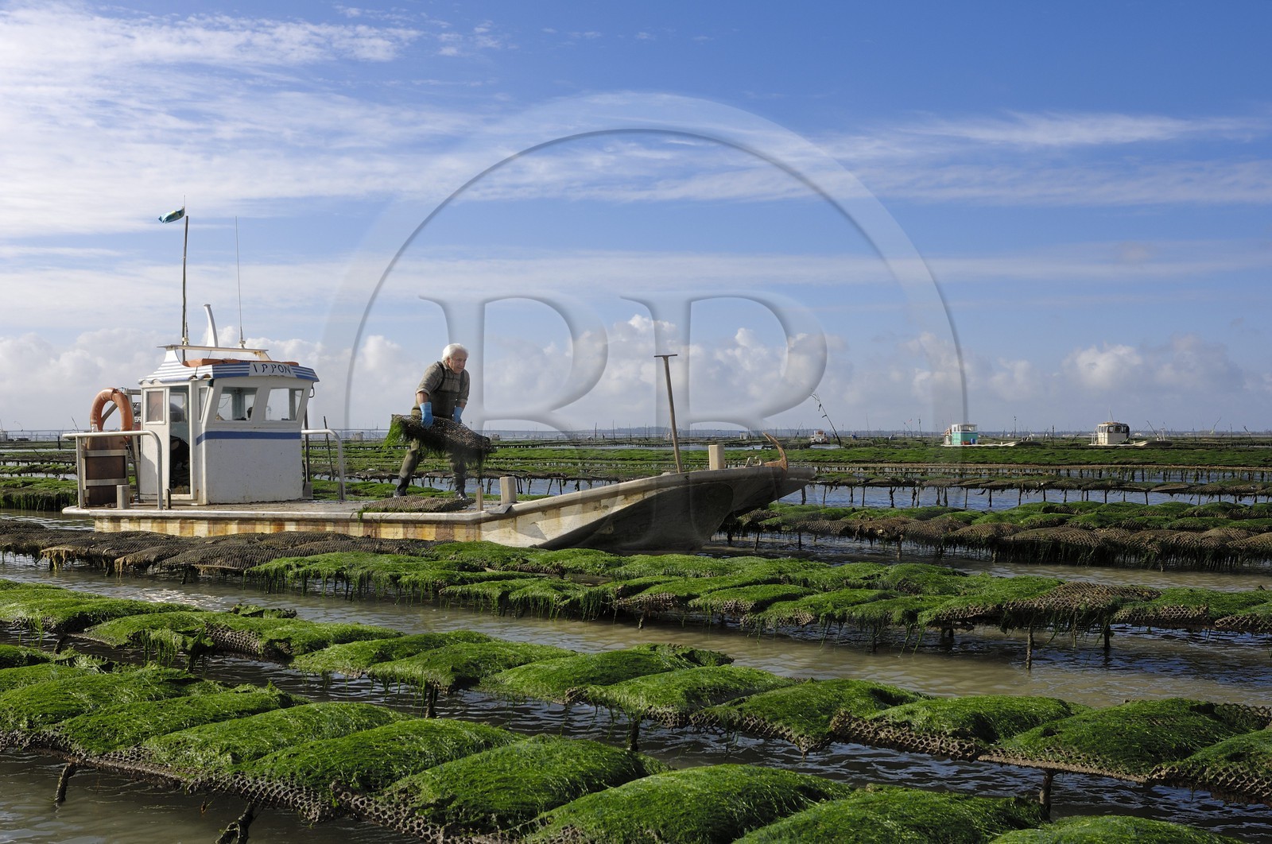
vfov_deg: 31.8
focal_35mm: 42
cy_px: 422
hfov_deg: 46.5
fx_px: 1482
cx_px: 636
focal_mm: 28
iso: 100
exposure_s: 1/160
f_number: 10
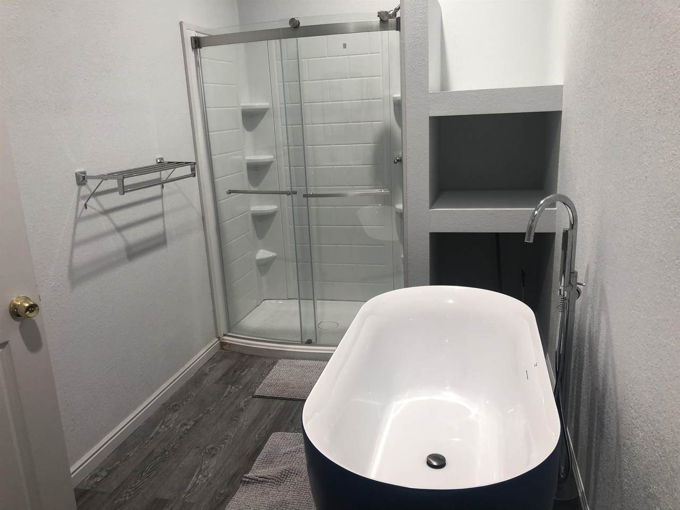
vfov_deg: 49.7
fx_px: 550
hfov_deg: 63.4
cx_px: 340
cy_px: 255
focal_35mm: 28
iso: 40
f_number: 1.8
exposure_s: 1/83
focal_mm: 4
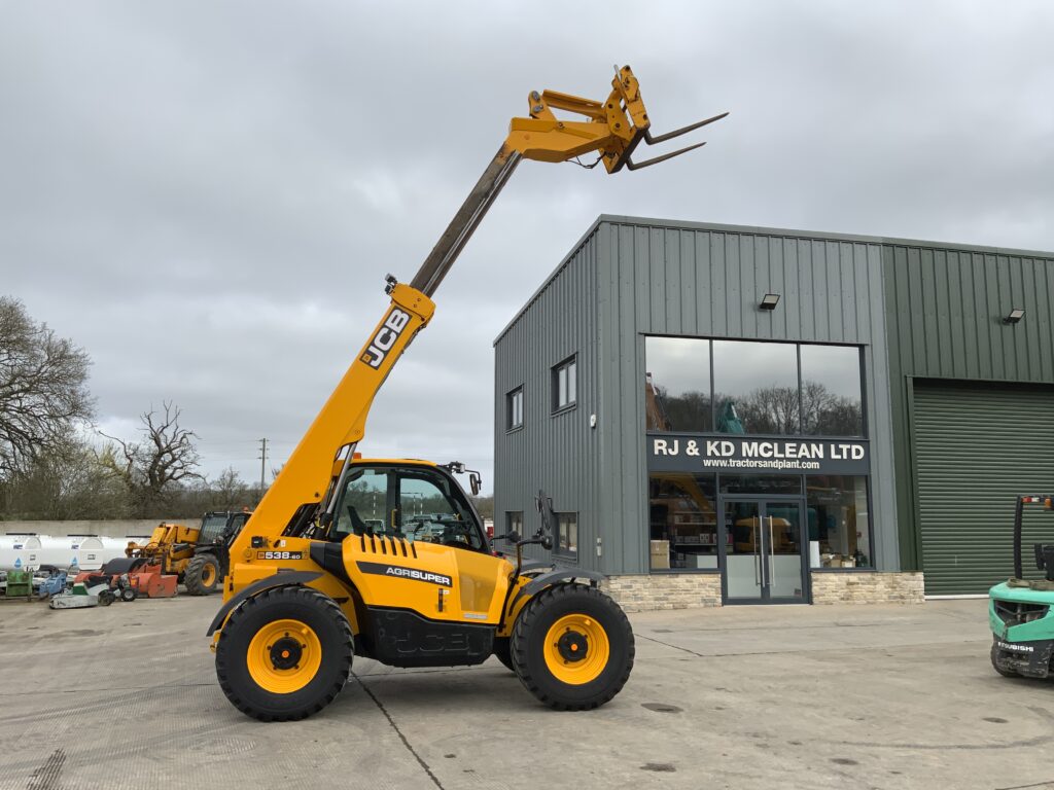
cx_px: 527
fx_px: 883
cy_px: 395
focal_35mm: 29
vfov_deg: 48.2
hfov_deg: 61.7
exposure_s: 1/804
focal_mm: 3
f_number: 1.8
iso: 16
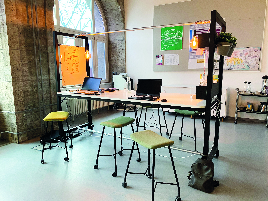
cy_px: 100
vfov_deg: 53.1
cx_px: 134
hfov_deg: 67.3
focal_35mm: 26
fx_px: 201
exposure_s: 1/50
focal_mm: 4.25
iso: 250
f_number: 1.8
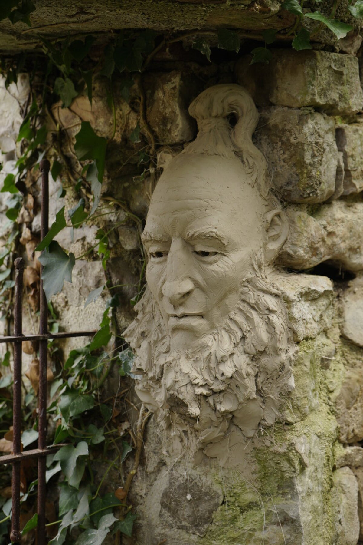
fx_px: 817
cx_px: 182
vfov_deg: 36.9
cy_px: 272
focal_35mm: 54
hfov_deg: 25.1
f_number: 5.6
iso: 400
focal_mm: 54
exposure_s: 1/100
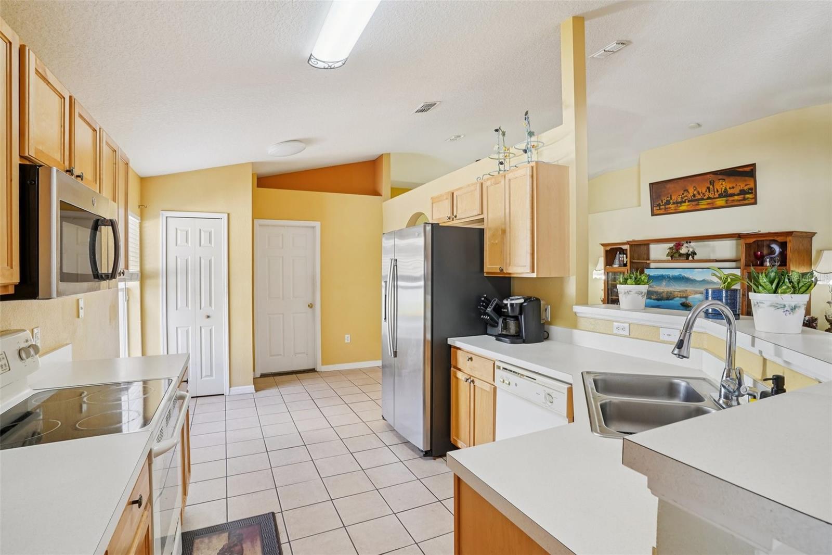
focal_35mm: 17
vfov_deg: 70.4
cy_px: 278
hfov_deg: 93.3
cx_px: 416
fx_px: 393
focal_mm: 17
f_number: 9
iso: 400
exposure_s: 1/13
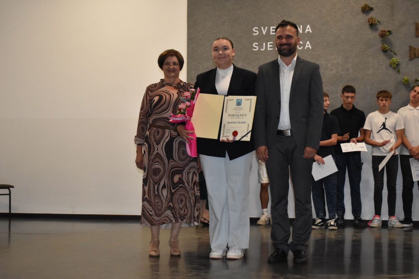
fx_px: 698
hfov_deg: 33.4
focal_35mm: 60
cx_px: 210
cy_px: 140
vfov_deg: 22.6
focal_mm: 40
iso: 2200
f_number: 5.6
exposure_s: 1/200
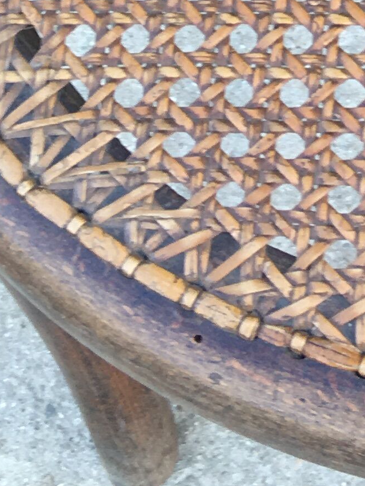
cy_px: -506
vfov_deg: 12.8
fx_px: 1870
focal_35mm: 133
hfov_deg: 10.6
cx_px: 618
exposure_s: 1/50
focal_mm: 4.15
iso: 25
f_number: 2.2
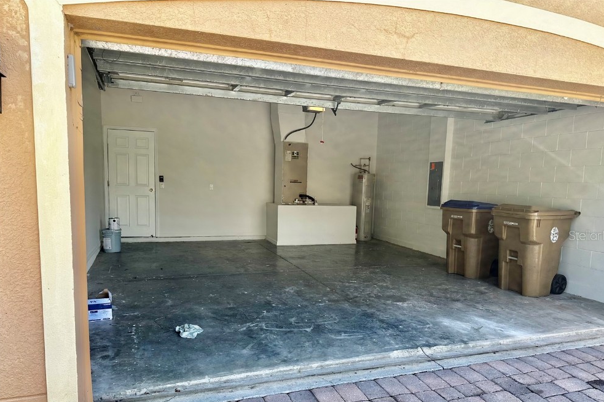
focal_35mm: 26
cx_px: 312
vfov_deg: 49.3
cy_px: 235
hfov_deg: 69.4
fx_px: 436
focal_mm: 6.86
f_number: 1.78
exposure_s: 1/650
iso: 80
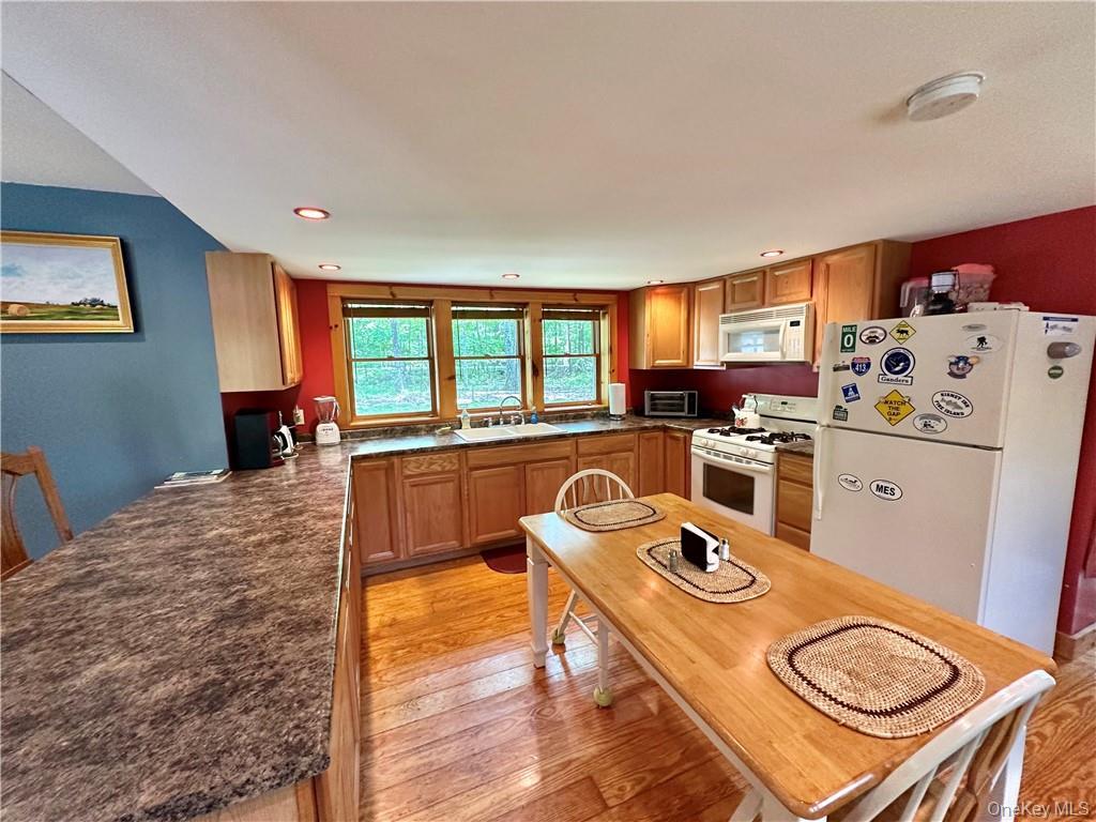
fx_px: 443
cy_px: 411
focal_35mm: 14
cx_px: 548
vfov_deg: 85.7
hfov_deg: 102.1
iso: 400
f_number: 2.2
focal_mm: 2.22
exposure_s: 1/60
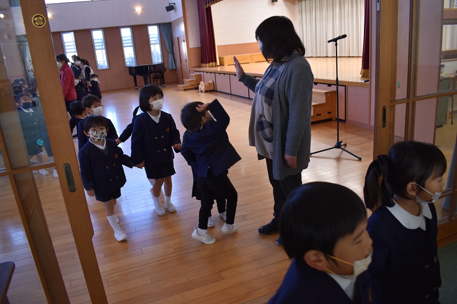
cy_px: 152
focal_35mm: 27
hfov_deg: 67.4
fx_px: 343
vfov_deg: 47.9
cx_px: 228
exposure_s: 1/80
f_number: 4.5
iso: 400
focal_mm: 18
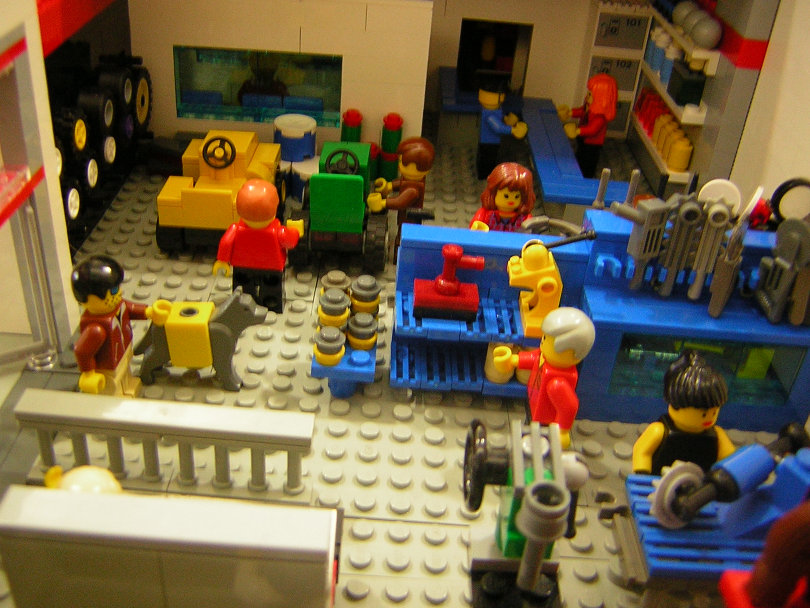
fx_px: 842
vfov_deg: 39.7
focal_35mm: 36
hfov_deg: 51.4
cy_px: 304
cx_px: 405
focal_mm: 4.7
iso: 95
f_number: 2.6
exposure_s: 1/5.8
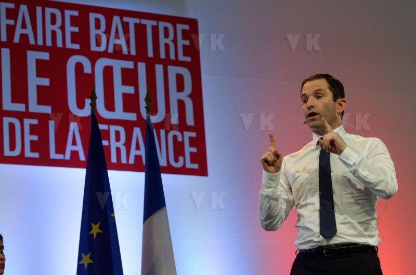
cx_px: 208
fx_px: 1591
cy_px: 138
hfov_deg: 14.9
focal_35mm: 138
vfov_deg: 9.9
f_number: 4.5
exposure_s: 1/400
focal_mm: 92
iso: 1000
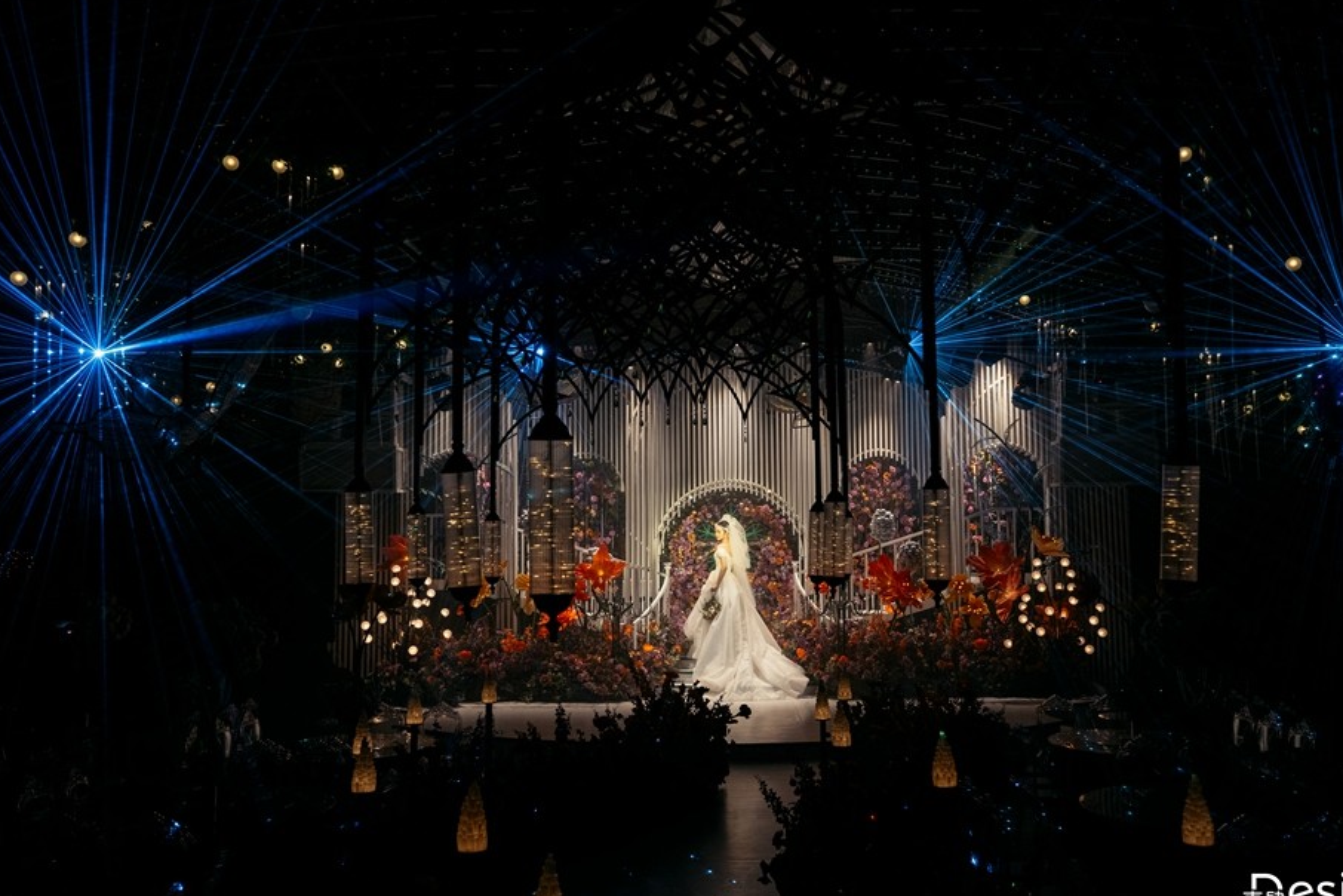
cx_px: 717
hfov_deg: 58.7
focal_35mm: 32
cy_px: 474
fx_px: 1194
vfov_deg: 41.1
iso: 1000
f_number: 4.5
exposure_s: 1/125
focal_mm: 19.1
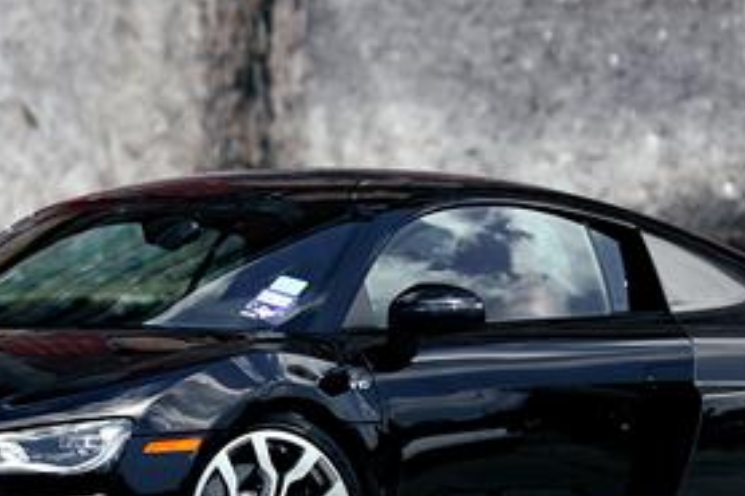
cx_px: 62
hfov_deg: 3.2
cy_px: 42
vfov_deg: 2.1
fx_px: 13381
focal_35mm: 647
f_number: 2
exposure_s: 1/2000
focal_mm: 200
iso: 100
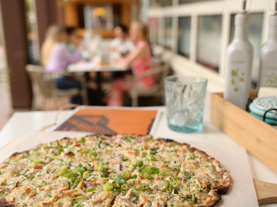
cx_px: 139
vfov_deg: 36.0
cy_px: 102
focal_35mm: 40
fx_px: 320
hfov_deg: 46.8
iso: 400
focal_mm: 36
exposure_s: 1/100
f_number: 4
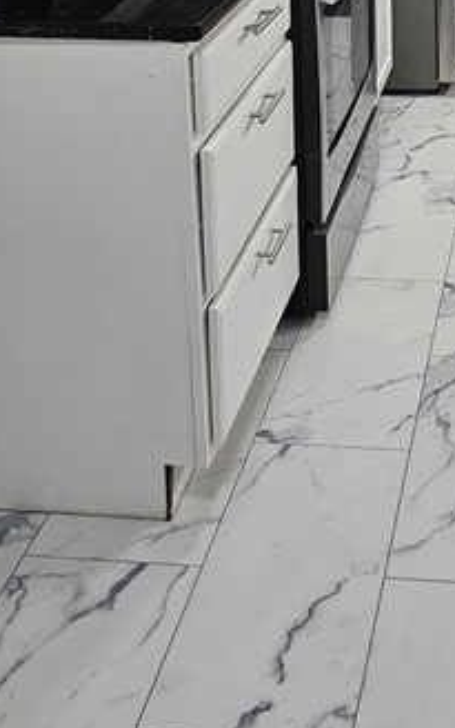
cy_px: -82
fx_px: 1131
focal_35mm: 57
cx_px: 486
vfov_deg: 31.5
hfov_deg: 21.7
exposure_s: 1/120
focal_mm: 6.3
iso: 200
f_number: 1.7
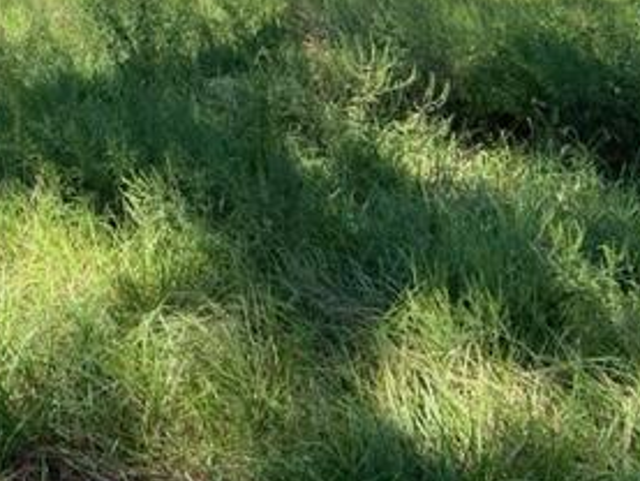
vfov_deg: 23.3
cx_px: -67
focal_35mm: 60
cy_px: -9
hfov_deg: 29.0
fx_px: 1110
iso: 50
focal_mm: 5.7
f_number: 1.5
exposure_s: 1/1395
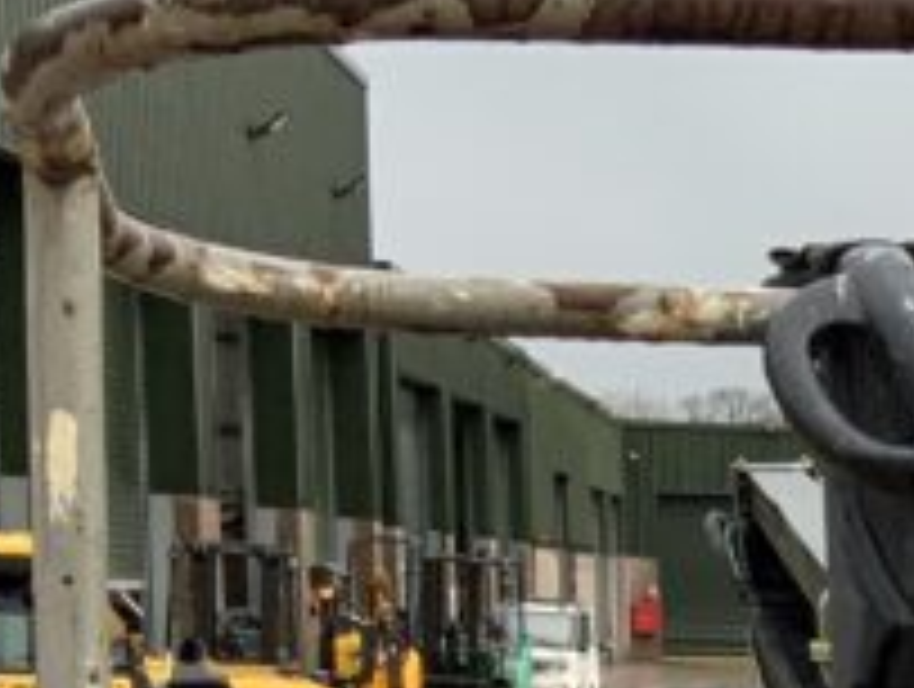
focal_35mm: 146
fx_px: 3862
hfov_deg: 12.3
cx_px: 1661
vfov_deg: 9.7
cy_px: 1205
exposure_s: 1/182
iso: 16
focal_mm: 3
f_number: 1.8
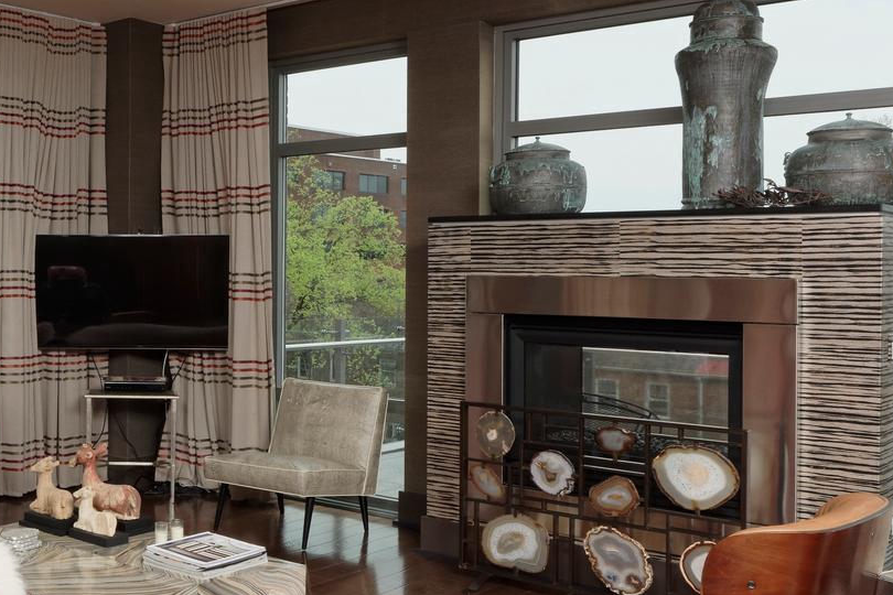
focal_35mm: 43
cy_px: 469
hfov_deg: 42.2
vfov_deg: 30.5
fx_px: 1067
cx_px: 109
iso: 400
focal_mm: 17
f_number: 13
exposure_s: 1/200
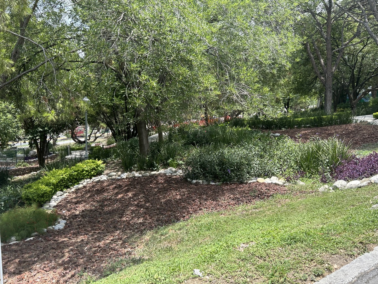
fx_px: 284
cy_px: 142
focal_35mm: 26
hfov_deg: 67.3
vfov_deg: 53.1
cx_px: 189
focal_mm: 5.7
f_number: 1.5
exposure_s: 1/1252
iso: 50
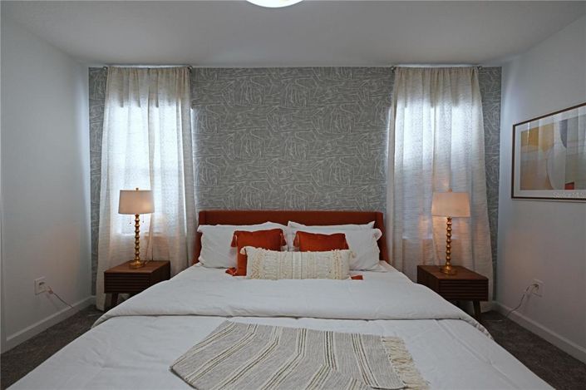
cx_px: 293
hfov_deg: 104.3
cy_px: 195
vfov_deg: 81.1
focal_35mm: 14
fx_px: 228
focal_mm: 14
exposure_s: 1/250
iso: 360
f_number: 4
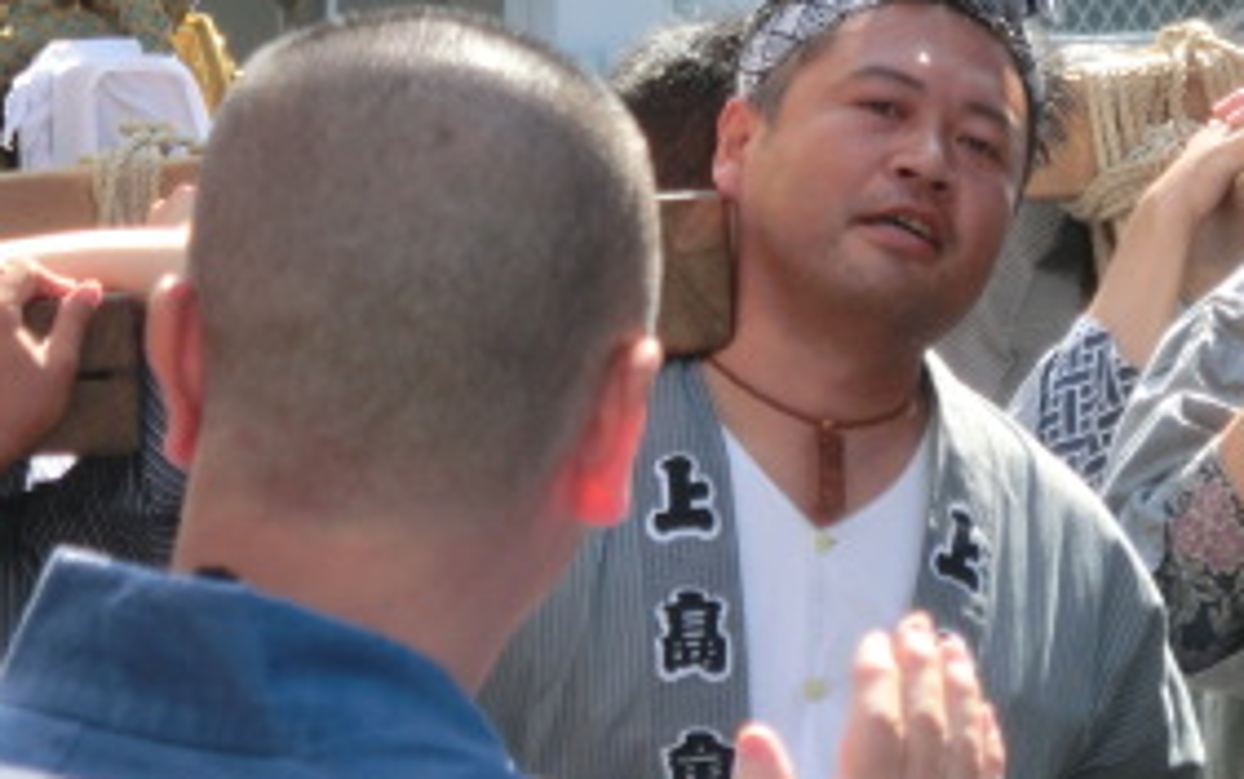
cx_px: 221
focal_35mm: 434
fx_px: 14723
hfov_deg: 4.8
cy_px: -252
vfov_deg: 3.0
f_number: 5.7
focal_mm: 31.9
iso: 100
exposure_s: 1/125
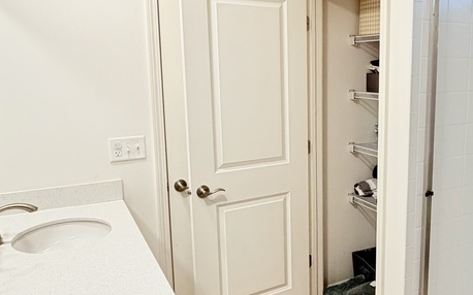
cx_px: 342
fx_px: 451
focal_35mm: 35
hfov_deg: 53.4
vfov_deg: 36.2
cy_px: 139
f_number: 2.2
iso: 160
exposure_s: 1/120
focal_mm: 2.22
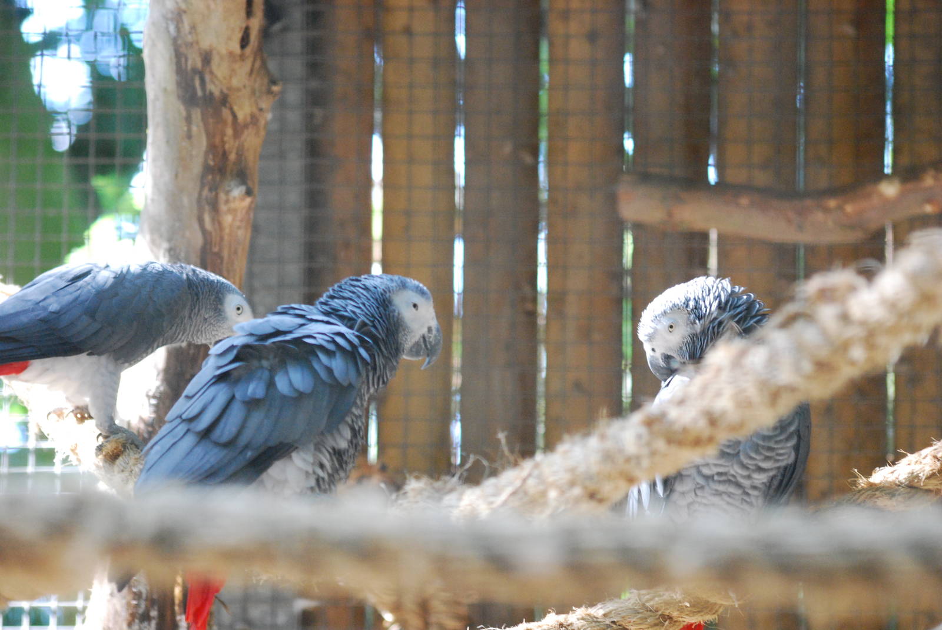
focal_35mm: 183
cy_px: 315
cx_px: 471
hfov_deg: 11.2
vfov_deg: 7.5
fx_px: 4794
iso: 1400
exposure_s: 1/125
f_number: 4.2
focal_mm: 122
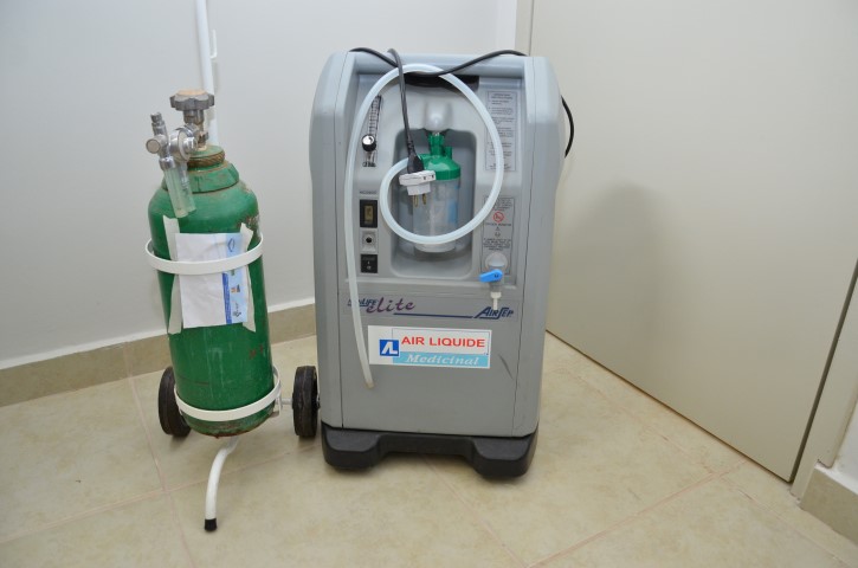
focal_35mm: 27
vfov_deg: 47.7
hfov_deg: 67.5
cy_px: 284
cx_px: 429
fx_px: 642
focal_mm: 18
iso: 800
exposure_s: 1/60
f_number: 4
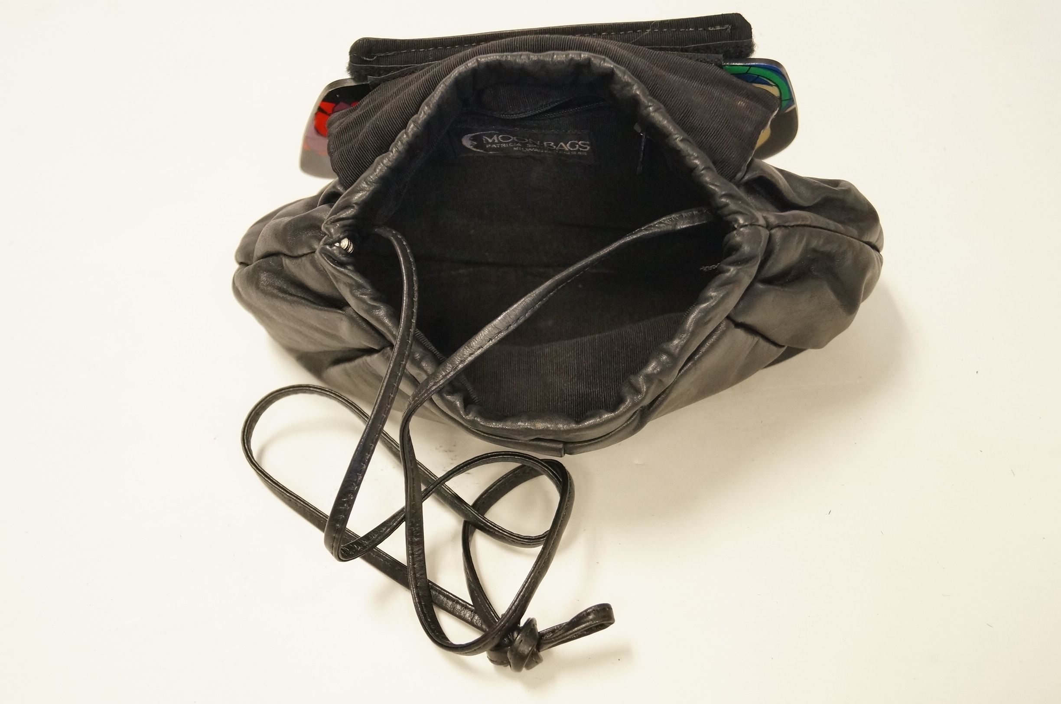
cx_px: 530
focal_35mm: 45
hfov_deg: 43.7
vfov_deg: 29.8
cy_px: 352
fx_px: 1324
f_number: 4.5
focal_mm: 30
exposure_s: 1/60
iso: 1600
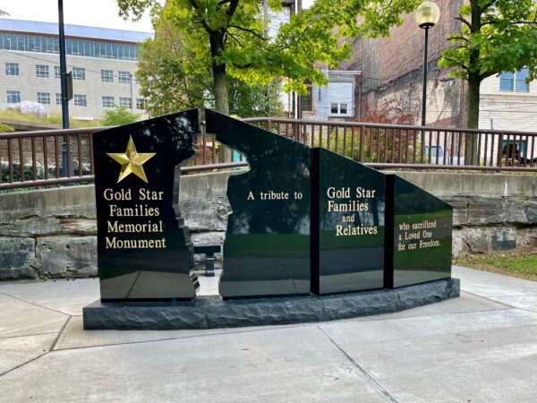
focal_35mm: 26
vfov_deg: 53.1
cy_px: 202
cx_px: 268
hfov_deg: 67.3
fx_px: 403
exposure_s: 1/121
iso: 32
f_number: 1.6
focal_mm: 4.2
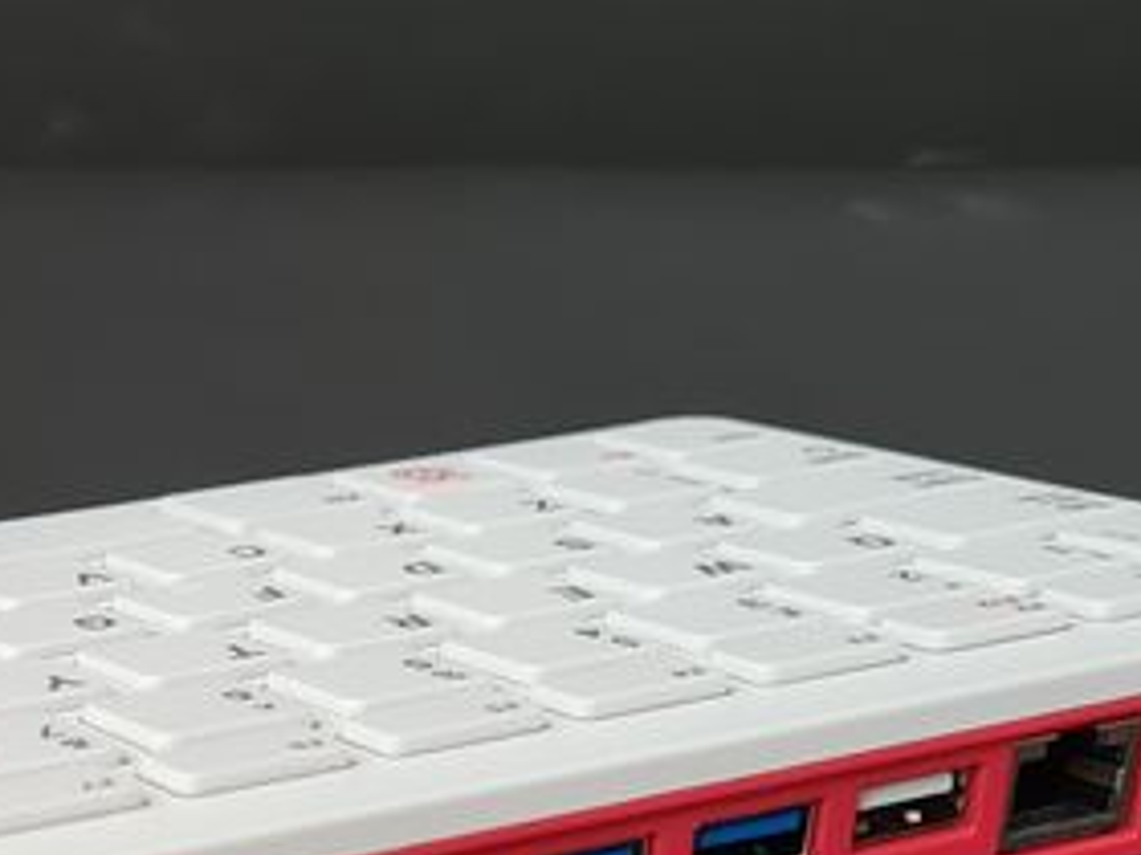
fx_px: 3065
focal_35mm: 93
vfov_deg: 15.5
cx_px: -139
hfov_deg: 20.1
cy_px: 932
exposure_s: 1/50
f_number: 1.8
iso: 500
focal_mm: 5.4
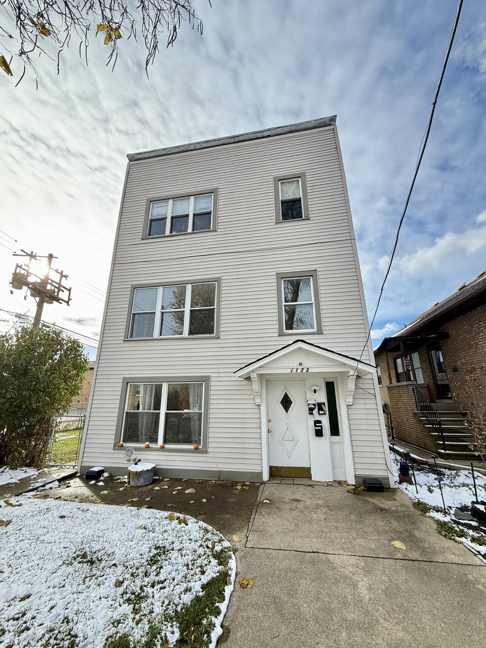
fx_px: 262
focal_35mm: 14
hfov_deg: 85.7
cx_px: 243
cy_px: 324
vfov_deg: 102.1
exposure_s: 1/430
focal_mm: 2.22
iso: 50
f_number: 2.2
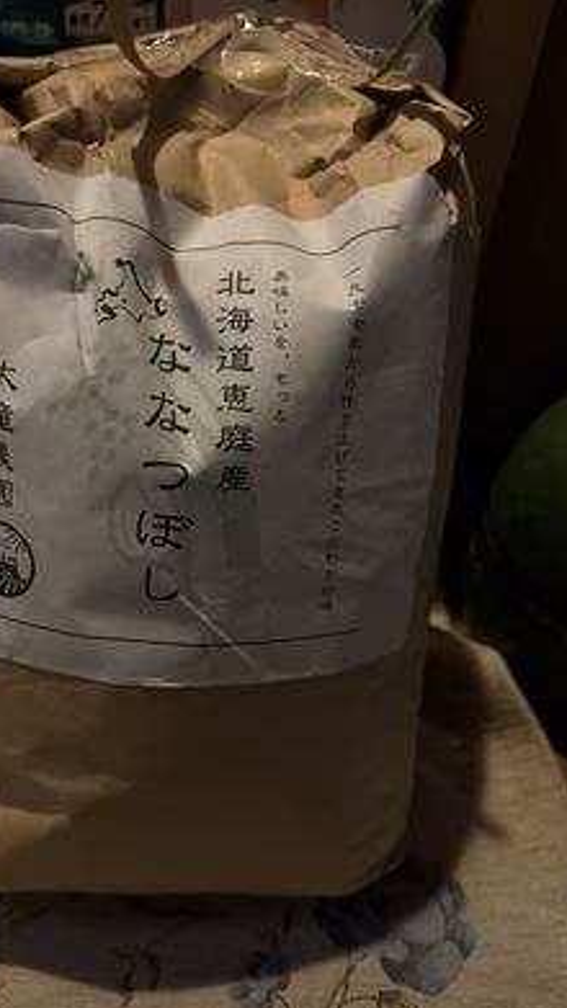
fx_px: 775
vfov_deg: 66.1
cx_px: 235
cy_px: 510
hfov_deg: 40.1
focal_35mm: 29
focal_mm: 5.96
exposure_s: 1/30
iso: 800
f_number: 1.6
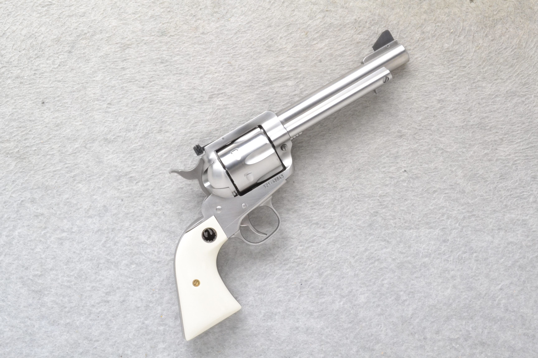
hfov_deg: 41.1
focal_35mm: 48
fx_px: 717
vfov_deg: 28.1
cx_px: 269
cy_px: 179
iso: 3200
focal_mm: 32
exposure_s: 1/60
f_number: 20
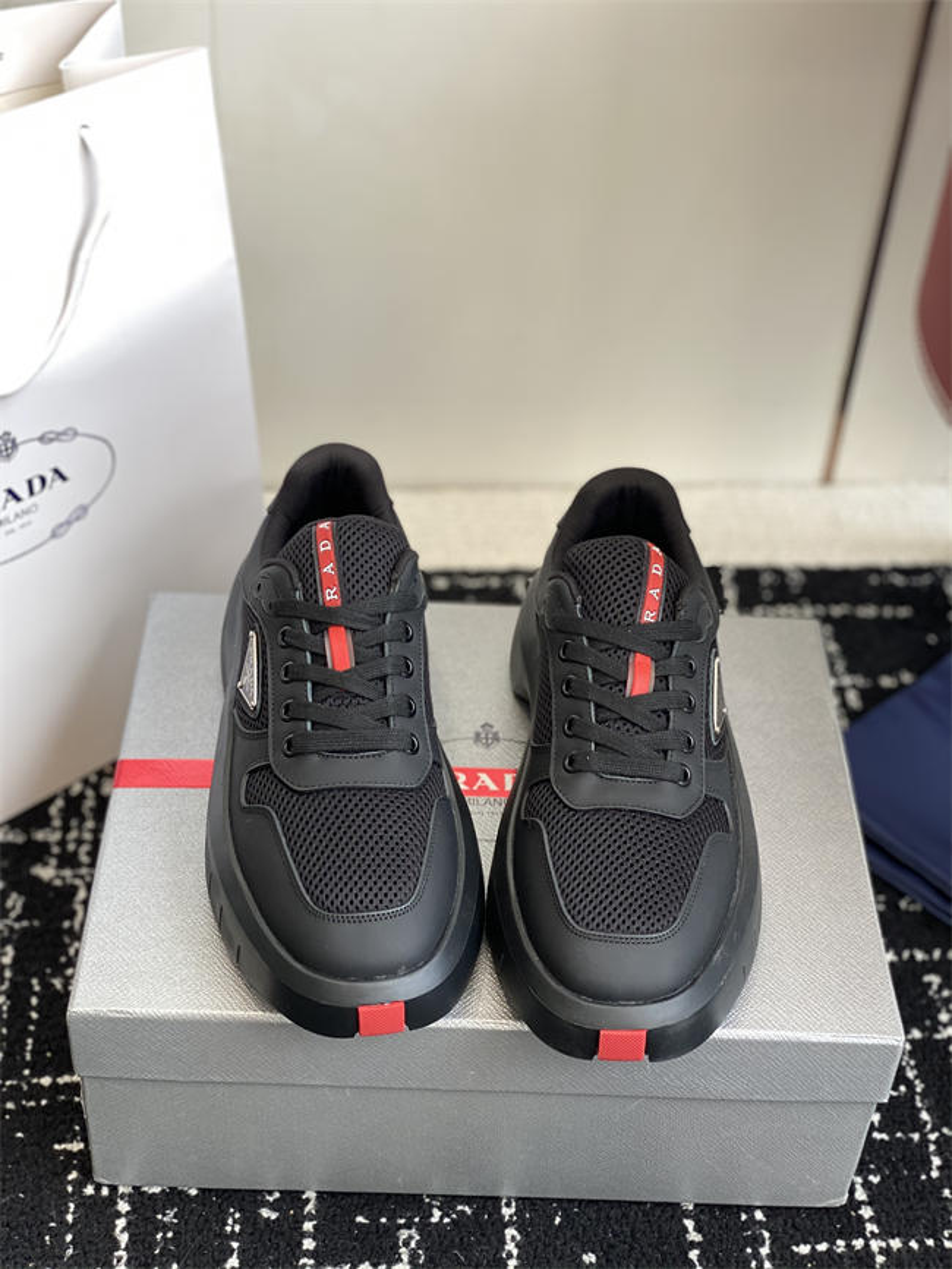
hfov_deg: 28.0
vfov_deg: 36.8
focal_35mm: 52
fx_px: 1906
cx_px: 476
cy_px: 634
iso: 40
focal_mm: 6
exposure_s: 1/122
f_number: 2
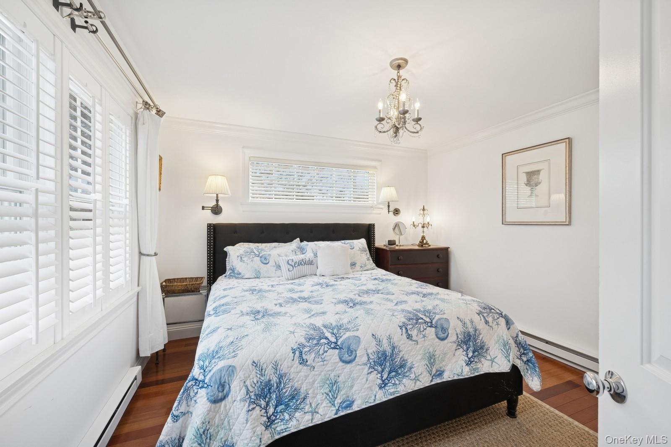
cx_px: 336
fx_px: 261
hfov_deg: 104.3
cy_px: 224
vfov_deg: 81.2
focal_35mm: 14
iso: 800
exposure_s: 1/100
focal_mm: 14
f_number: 8
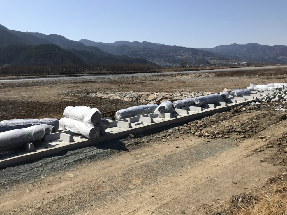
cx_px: 144
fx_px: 232
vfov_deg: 49.7
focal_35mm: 28
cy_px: 108
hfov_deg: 63.4
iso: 20
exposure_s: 1/3546
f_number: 1.8
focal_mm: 3.99
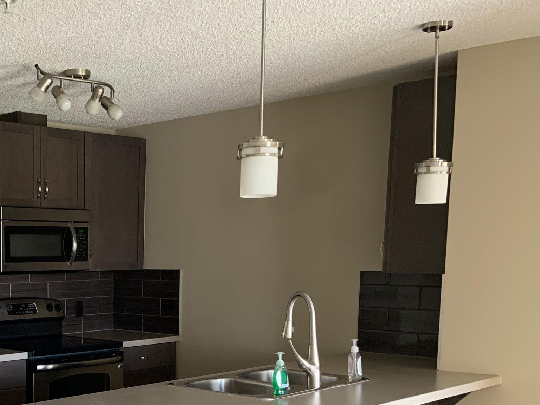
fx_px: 811
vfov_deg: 27.1
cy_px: 364
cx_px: 49
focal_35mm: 52
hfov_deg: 34.6
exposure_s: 1/60
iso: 250
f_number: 1.8
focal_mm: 4.25
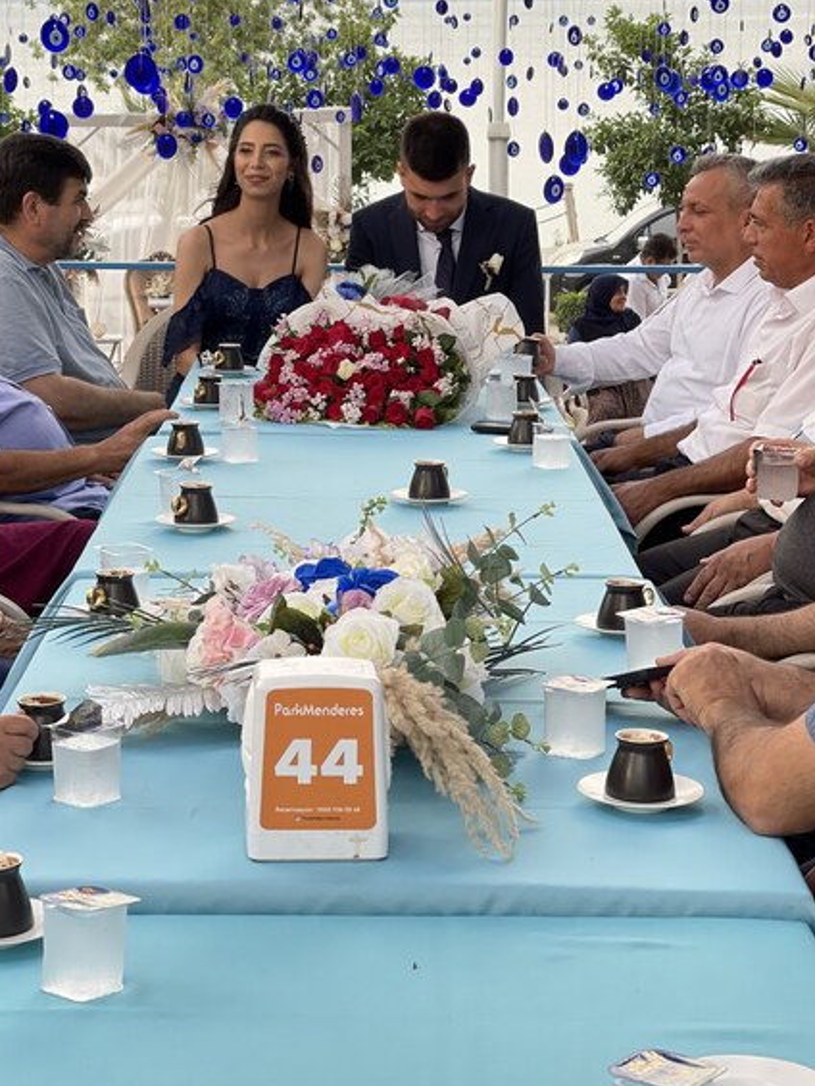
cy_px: 504
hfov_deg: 17.0
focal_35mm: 87
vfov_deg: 22.5
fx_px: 2730
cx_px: 323
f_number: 2.2
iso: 32
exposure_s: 1/121
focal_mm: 7.5
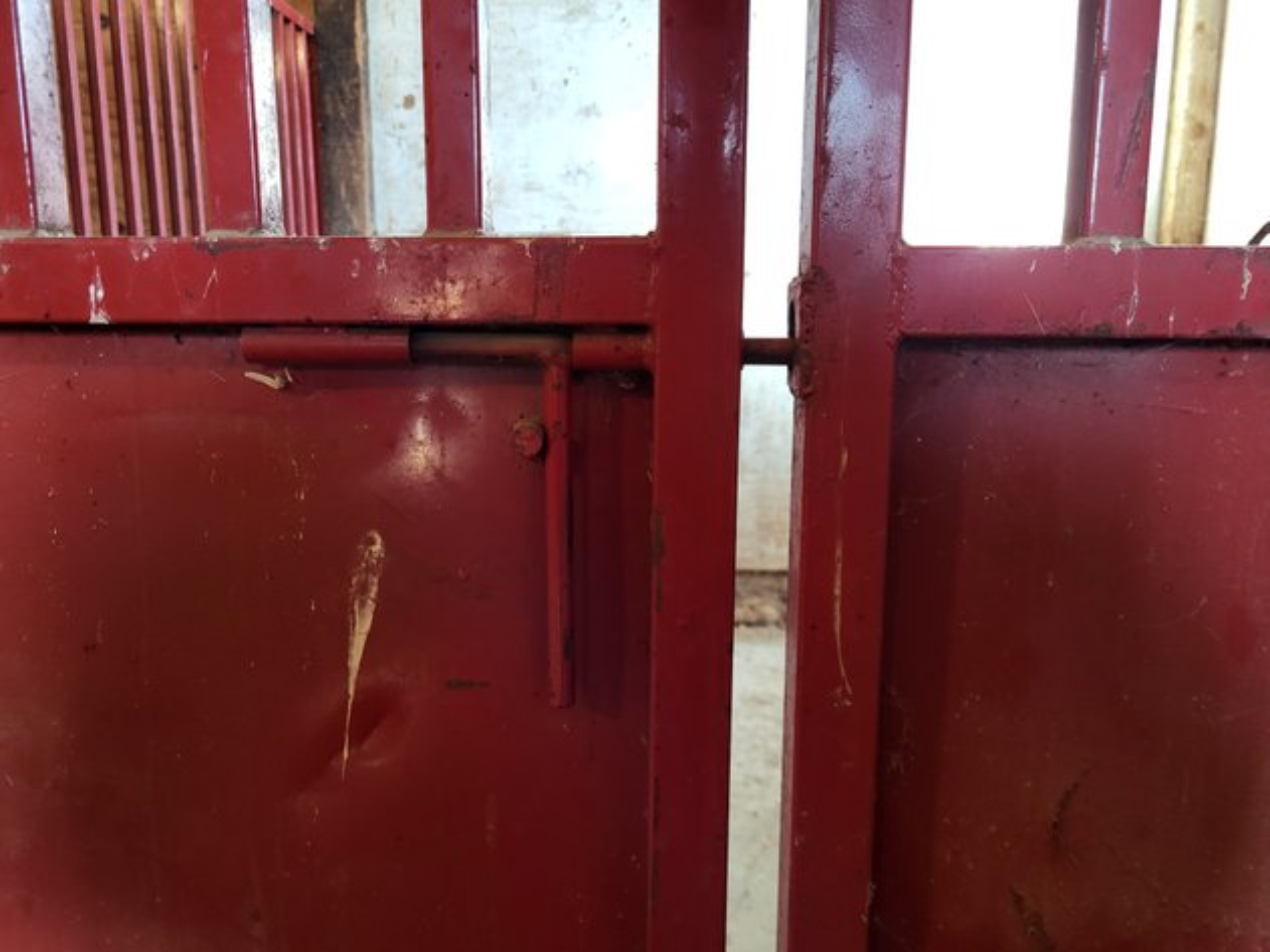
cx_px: 635
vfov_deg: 53.0
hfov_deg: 67.3
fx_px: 954
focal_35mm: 26
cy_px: 476
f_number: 1.8
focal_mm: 5.4
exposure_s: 1/40
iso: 250
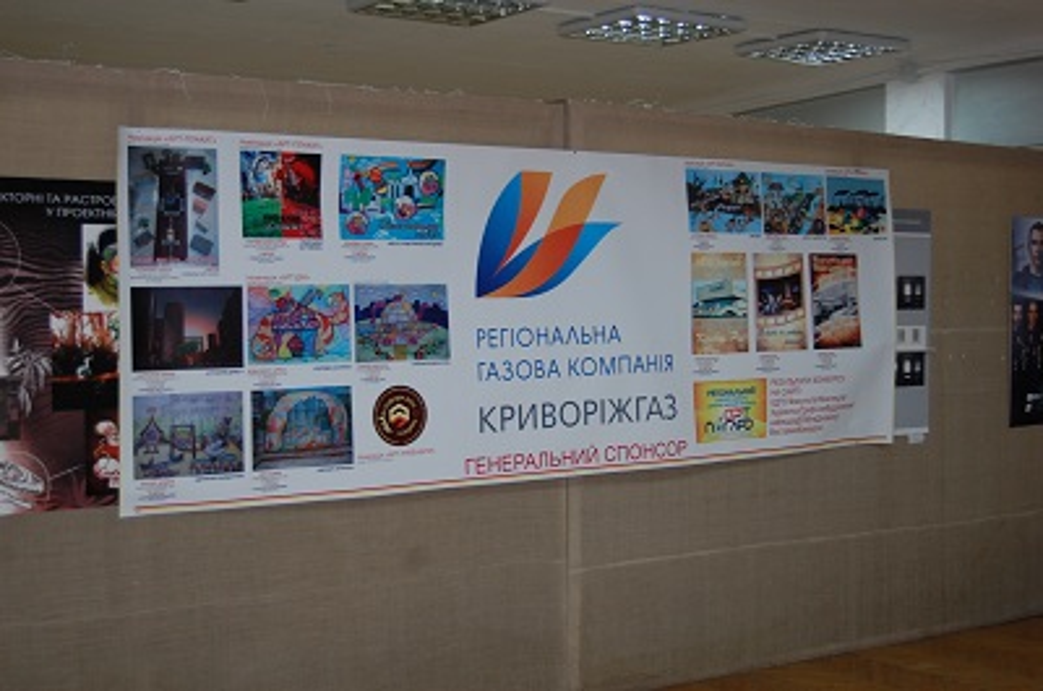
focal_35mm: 46
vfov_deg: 28.8
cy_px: 346
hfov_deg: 42.4
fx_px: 1345
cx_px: 522
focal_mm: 31
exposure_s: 1/60
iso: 400
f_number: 4.5
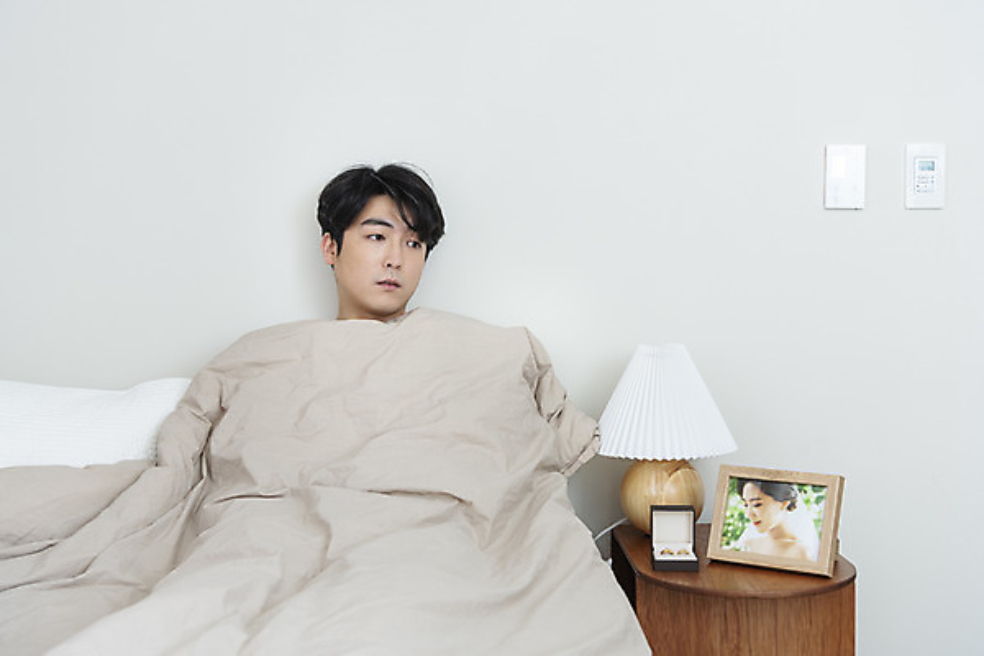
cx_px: 492
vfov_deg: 28.1
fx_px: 1312
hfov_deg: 41.1
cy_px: 328
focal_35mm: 48
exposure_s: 1/125
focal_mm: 48
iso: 250
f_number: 5
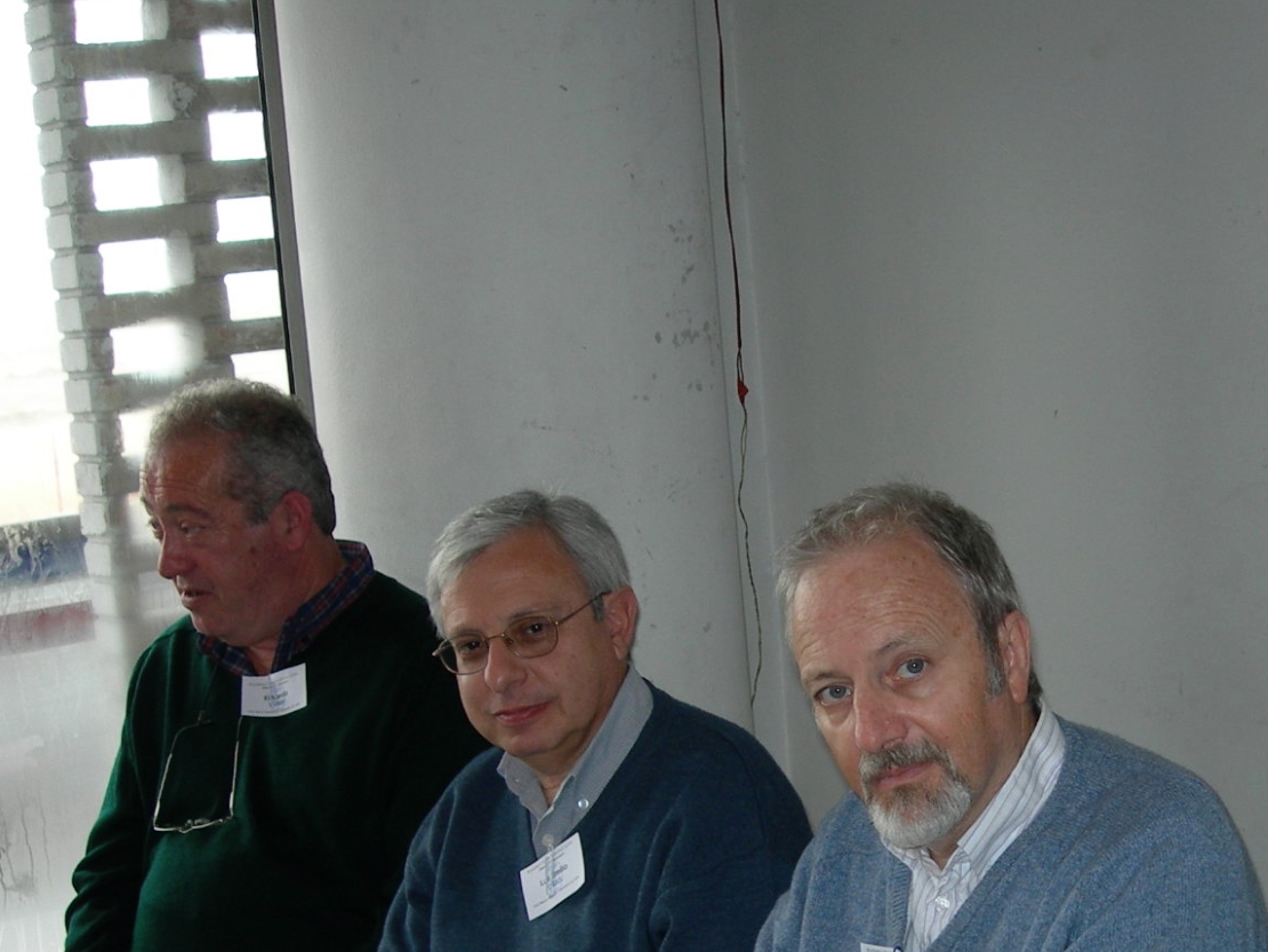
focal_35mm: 68
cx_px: 946
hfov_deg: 28.2
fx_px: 2491
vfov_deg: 21.2
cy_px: 826
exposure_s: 1/60.1
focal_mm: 7.8
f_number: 2.8
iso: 50
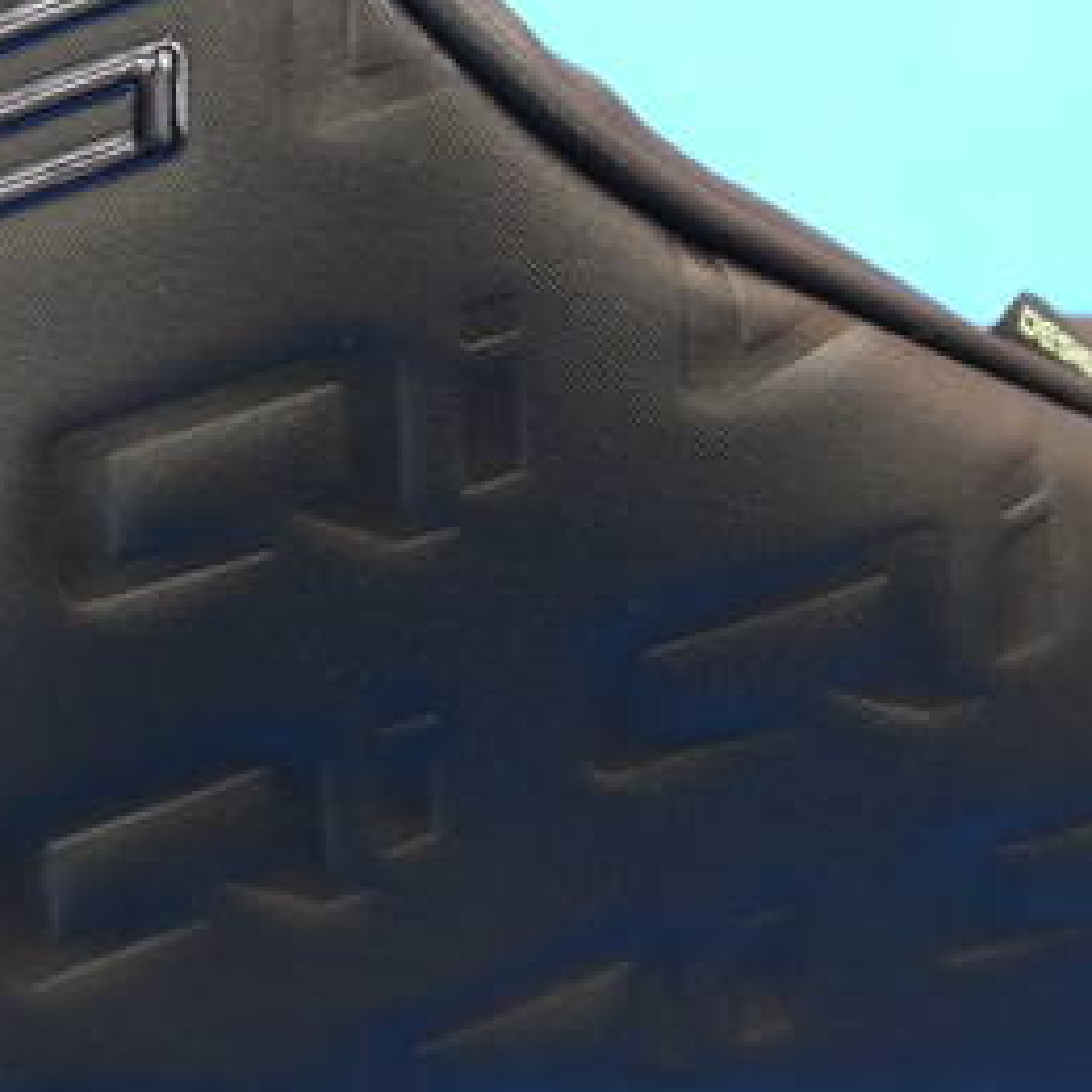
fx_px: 3248
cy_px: 326
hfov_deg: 19.0
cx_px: 293
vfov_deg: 19.0
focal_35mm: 91
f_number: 4.3
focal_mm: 21
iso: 800
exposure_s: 1/60
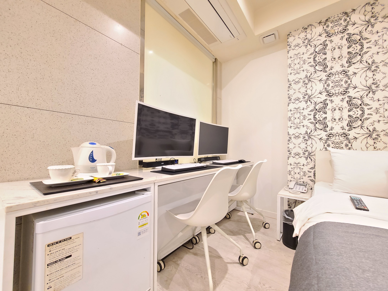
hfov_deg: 106.2
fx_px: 146
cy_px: 146
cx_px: 194
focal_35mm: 13
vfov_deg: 89.9
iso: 640
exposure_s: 1/30
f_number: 2.2
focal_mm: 2.2
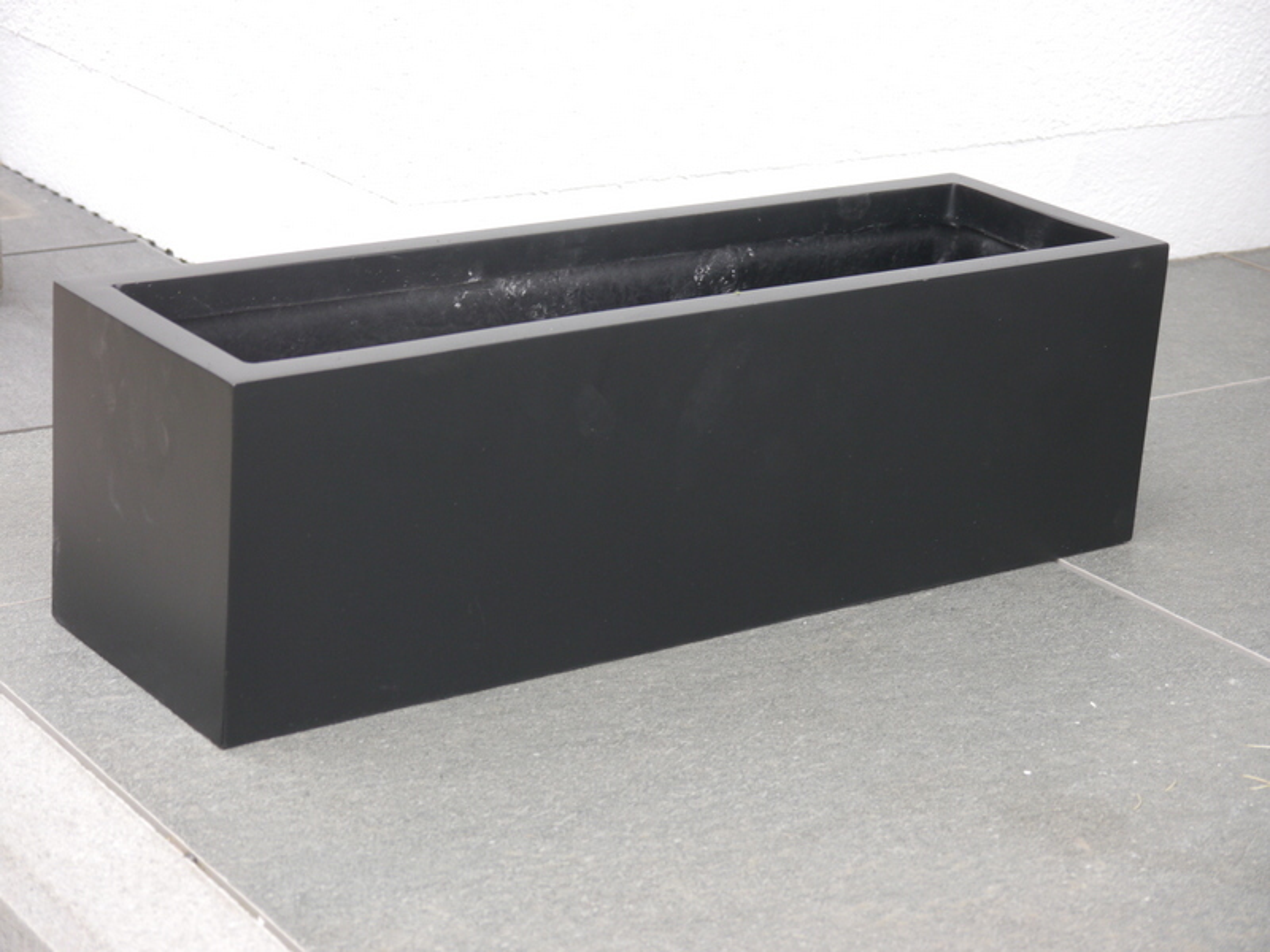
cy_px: 476
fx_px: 3082
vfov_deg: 17.6
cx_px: 635
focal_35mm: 84
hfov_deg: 23.3
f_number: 5.6
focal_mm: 42
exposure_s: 1/80
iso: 400
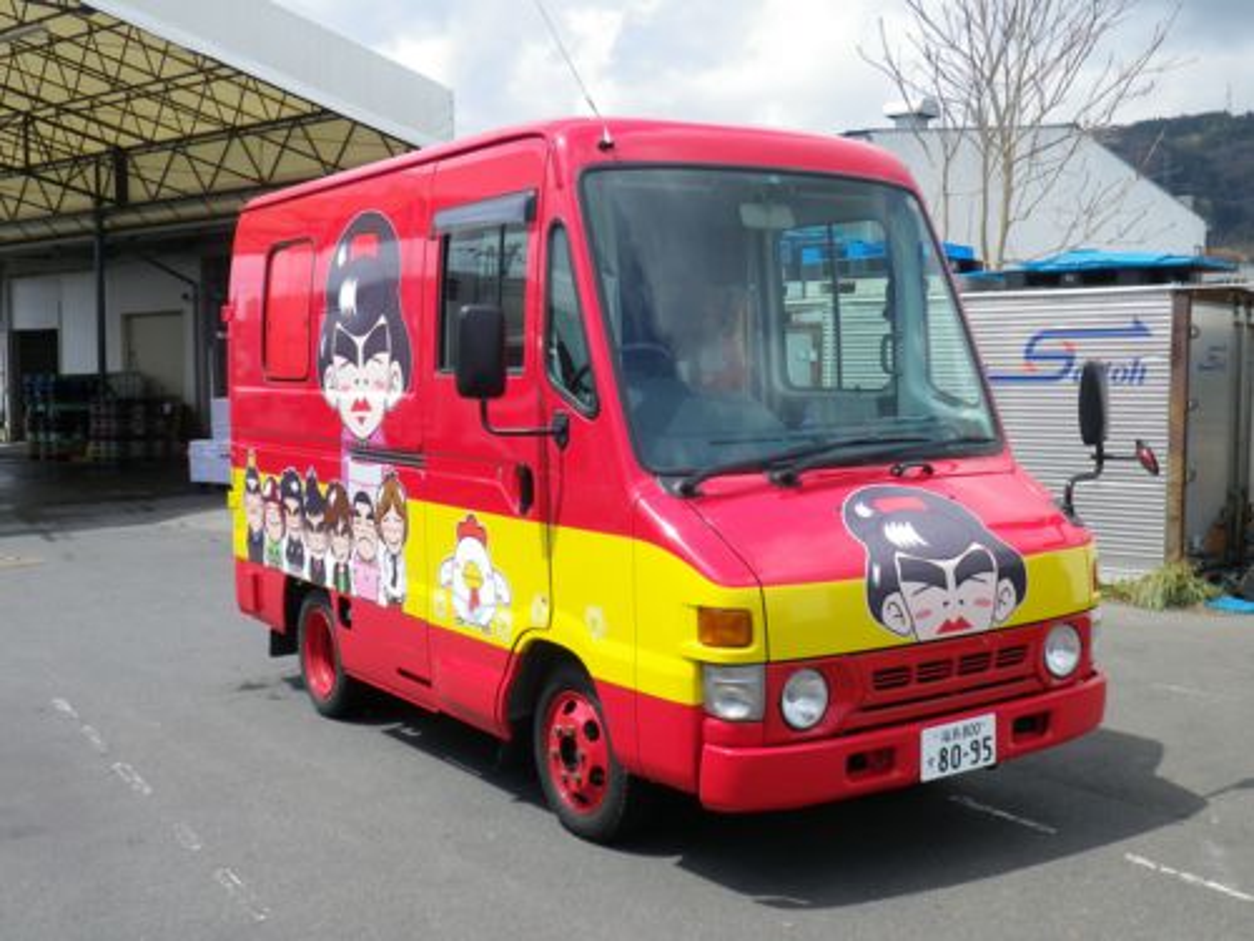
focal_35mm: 41
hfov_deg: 45.8
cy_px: 470
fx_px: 1485
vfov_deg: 35.1
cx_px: 627
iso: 80
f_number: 10
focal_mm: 7.3
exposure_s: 1/80
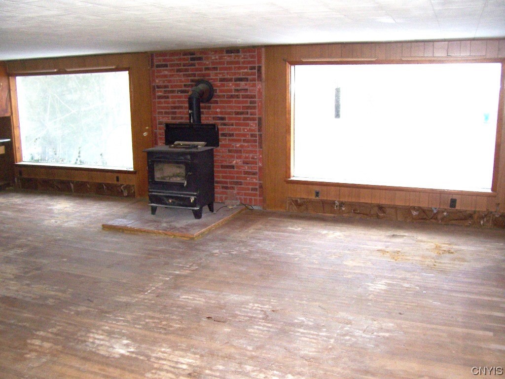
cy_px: 190
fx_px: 496
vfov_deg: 41.8
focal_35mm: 34
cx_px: 252
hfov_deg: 54.0
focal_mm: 5.6
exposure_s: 1/60
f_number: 2.7
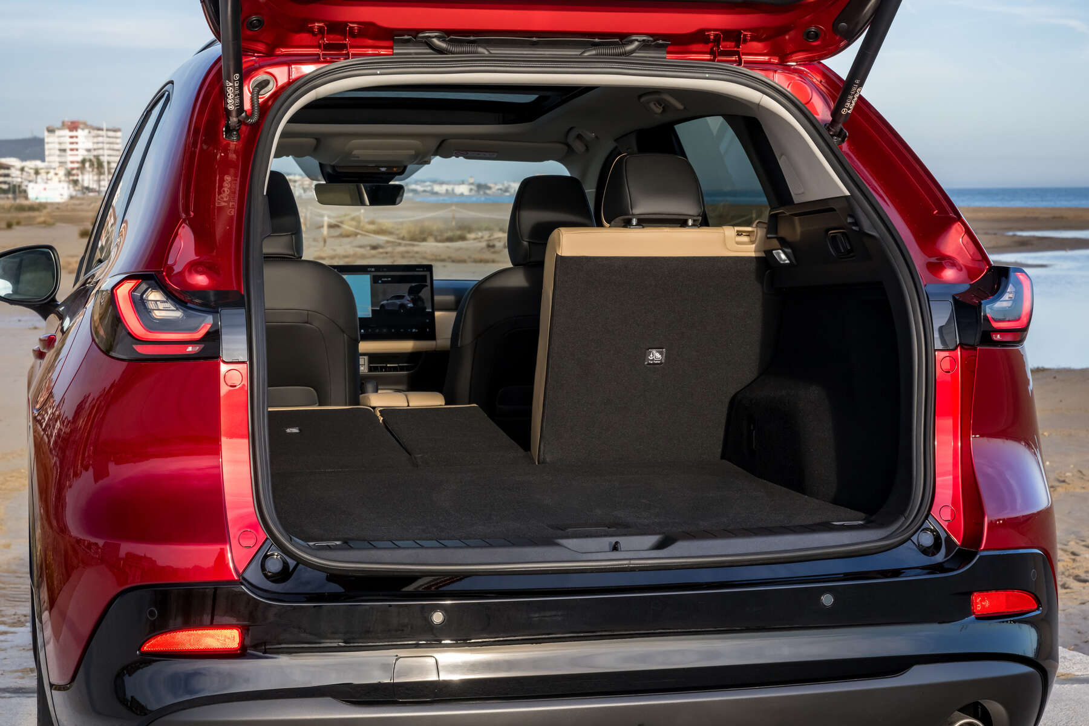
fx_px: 2117
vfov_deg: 19.5
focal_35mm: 70
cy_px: 363
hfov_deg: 28.8
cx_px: 544
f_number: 13
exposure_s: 1/100
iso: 800
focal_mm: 70
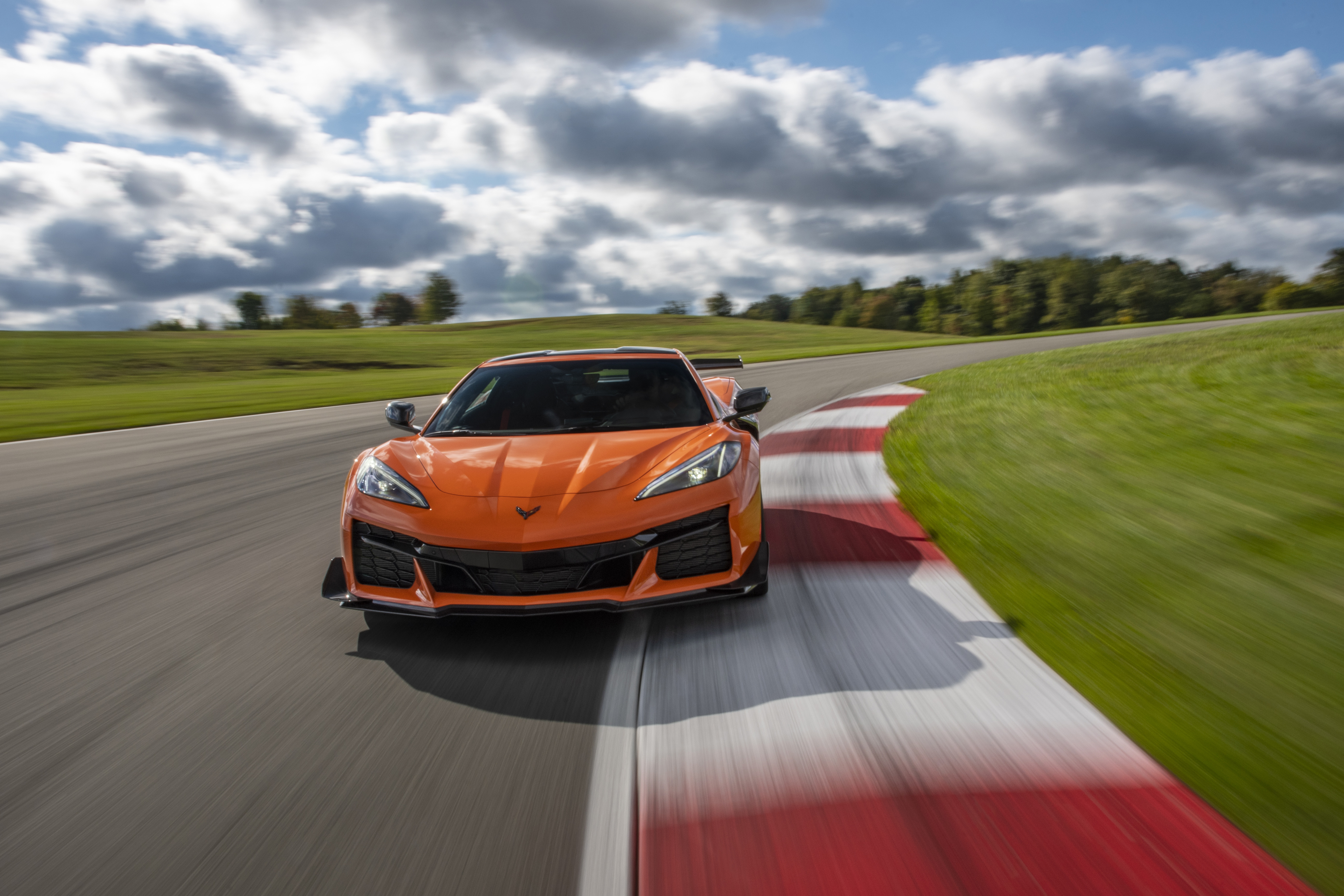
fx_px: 1232
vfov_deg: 40.0
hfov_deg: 57.2
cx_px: 672
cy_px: 448
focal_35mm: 33
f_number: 25
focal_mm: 22
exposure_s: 1/20
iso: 100
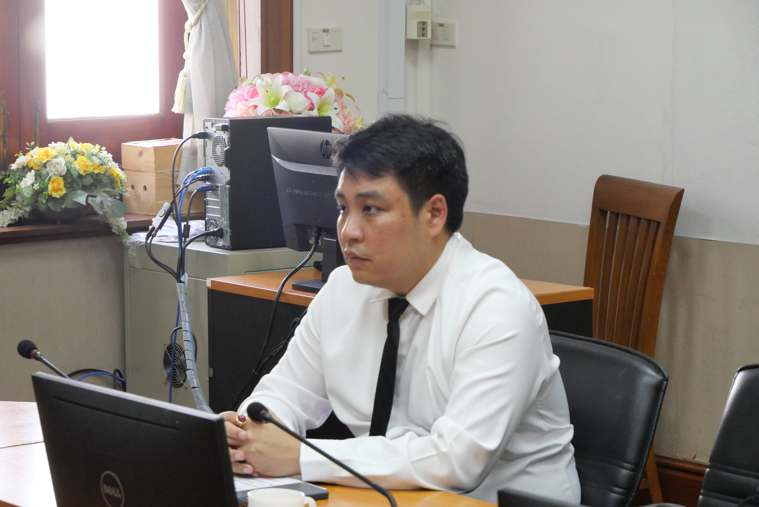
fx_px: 2616
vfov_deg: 11.1
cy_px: 254
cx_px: 380
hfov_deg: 16.5
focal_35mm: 124
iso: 3200
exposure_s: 1/60
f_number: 5.6
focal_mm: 60
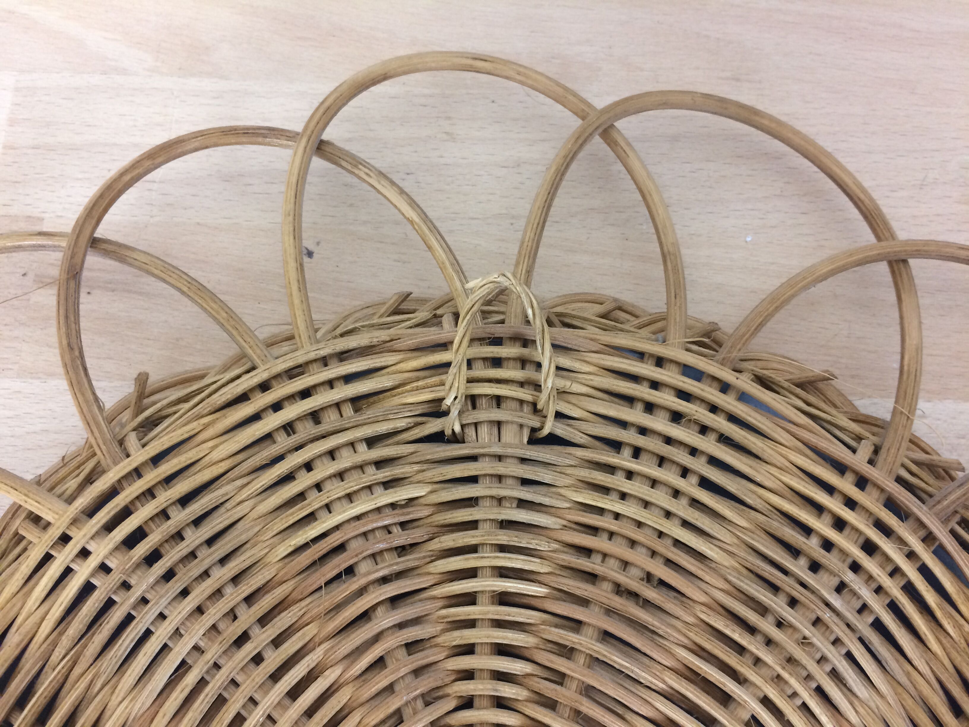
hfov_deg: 61.7
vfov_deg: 48.2
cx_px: 484
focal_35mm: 29
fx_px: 812
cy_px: 364
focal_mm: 4.15
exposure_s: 1/33
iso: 125
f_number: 2.2
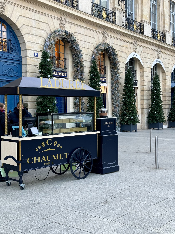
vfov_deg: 39.7
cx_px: 88
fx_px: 324
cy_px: 117
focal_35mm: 48
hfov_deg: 30.3
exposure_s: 1/157
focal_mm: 6.86
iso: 64
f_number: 1.78
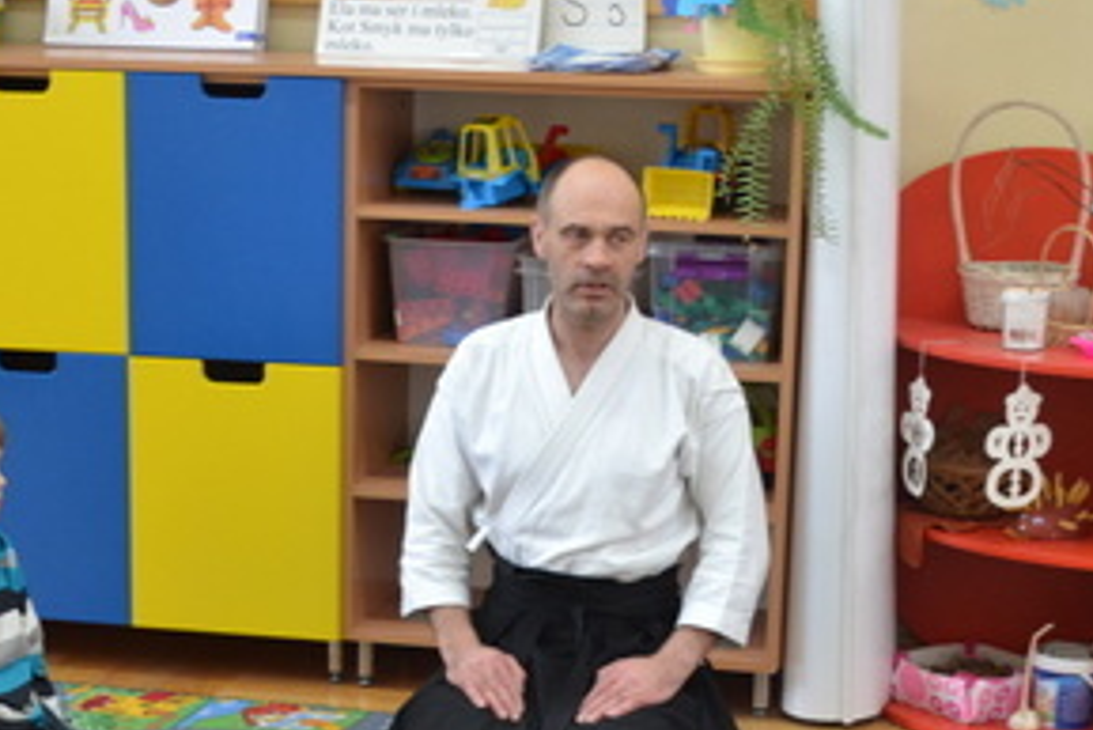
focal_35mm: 89
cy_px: 700
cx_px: 488
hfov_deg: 22.8
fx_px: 2703
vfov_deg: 15.2
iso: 560
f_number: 4.2
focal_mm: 26
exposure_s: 1/60
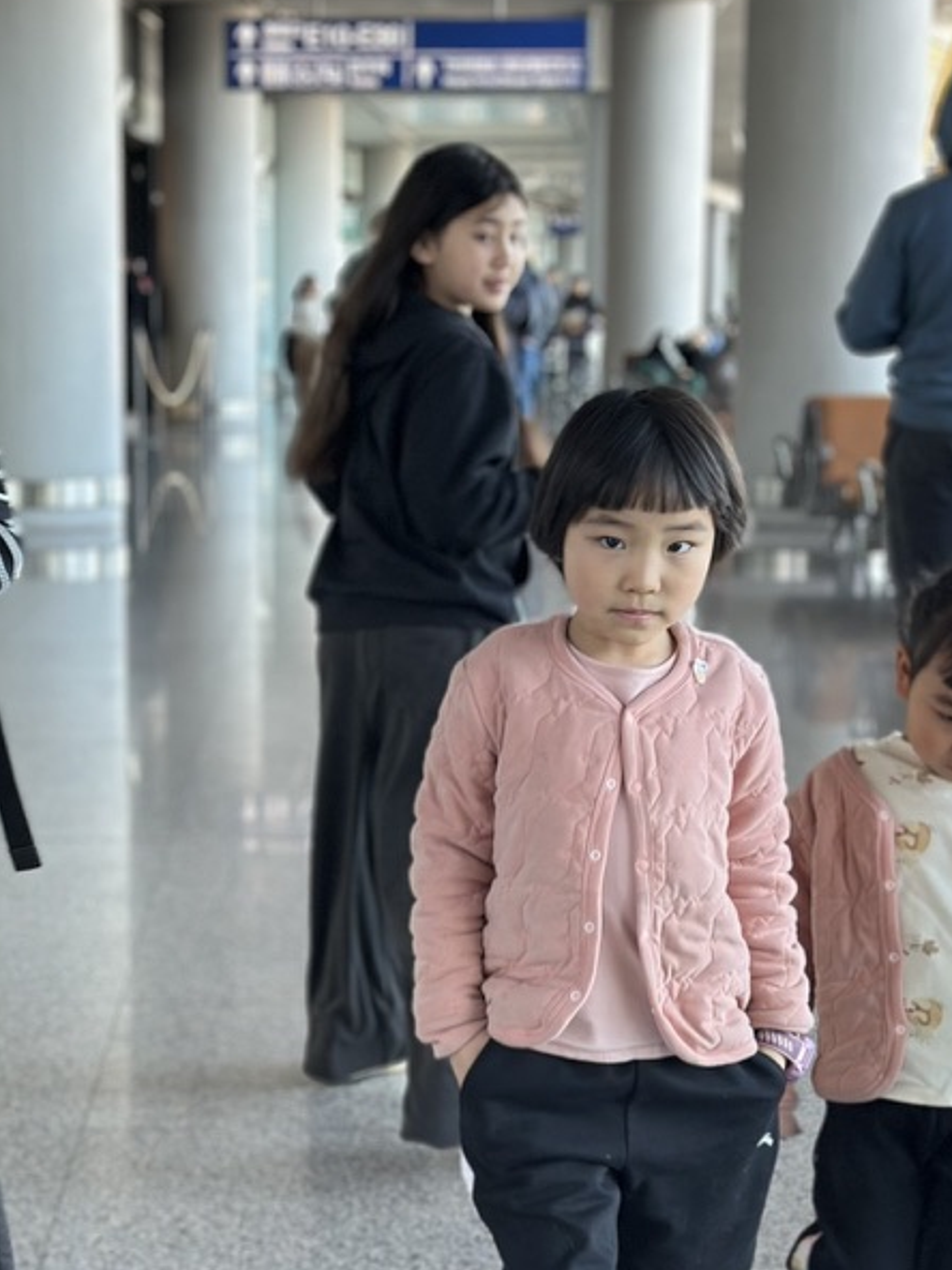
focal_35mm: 83
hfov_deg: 17.7
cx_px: 272
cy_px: 826
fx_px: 3044
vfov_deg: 23.5
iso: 125
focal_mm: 6.86
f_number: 1.78
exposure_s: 1/102
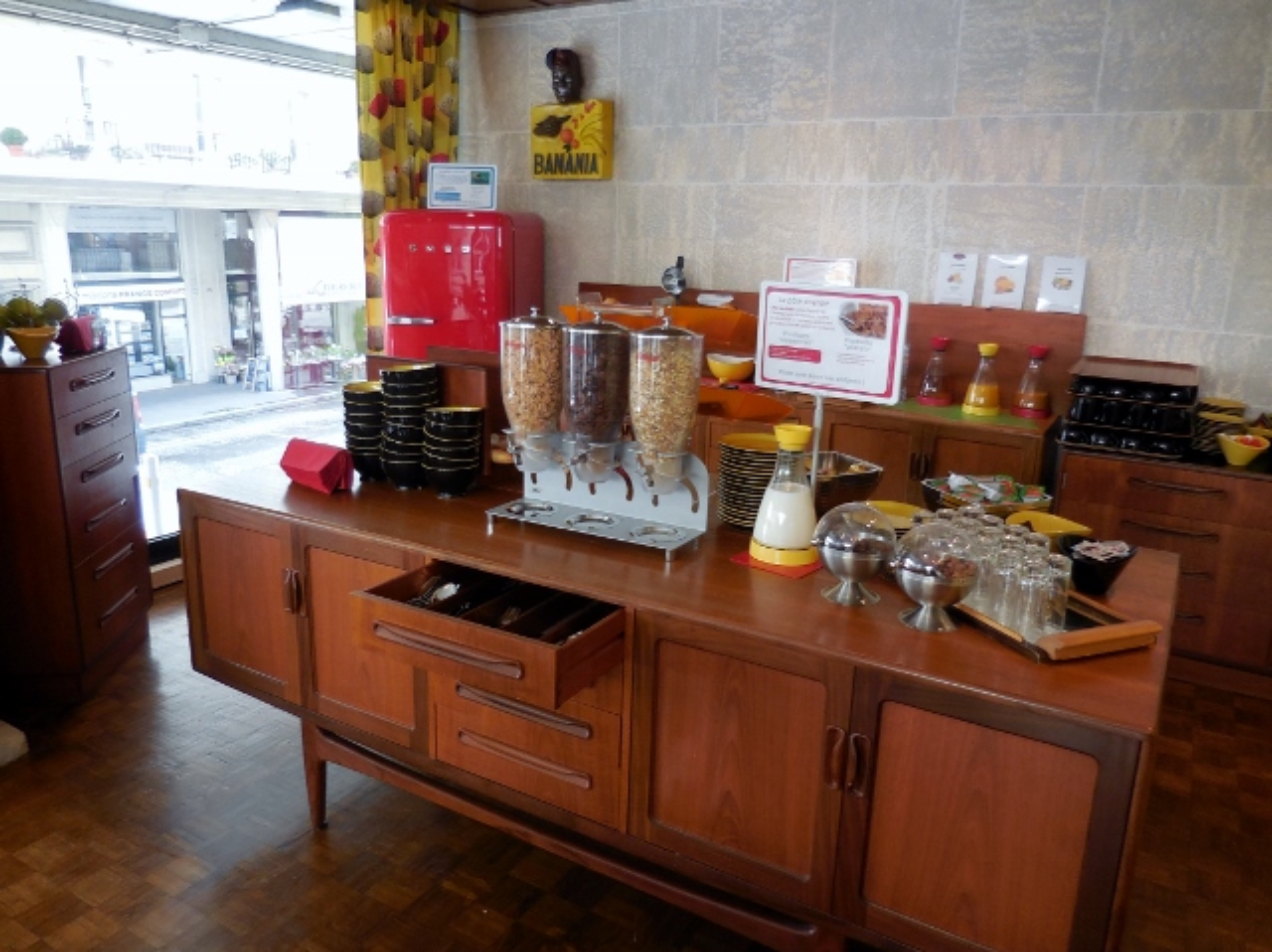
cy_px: 476
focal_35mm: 25
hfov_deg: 69.4
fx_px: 918
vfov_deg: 54.8
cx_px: 636
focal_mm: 4.5
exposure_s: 1/40
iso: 125
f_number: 3.3
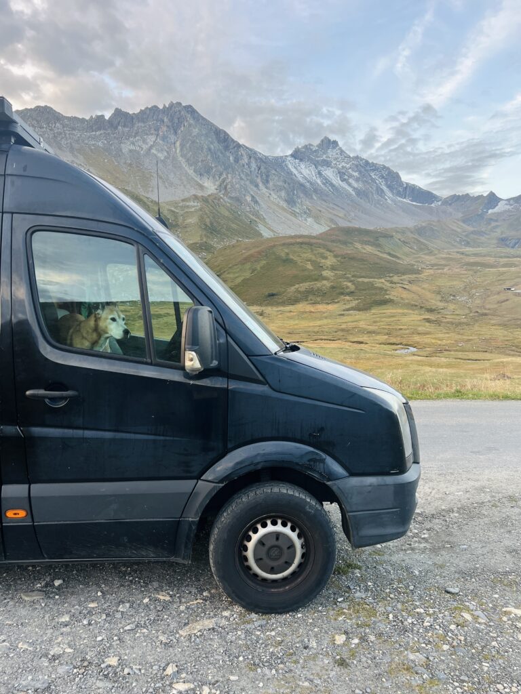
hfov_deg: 53.1
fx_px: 522
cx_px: 260
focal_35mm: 26
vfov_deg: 67.3
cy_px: 347
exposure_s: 1/121
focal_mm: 5.7
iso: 64
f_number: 1.5
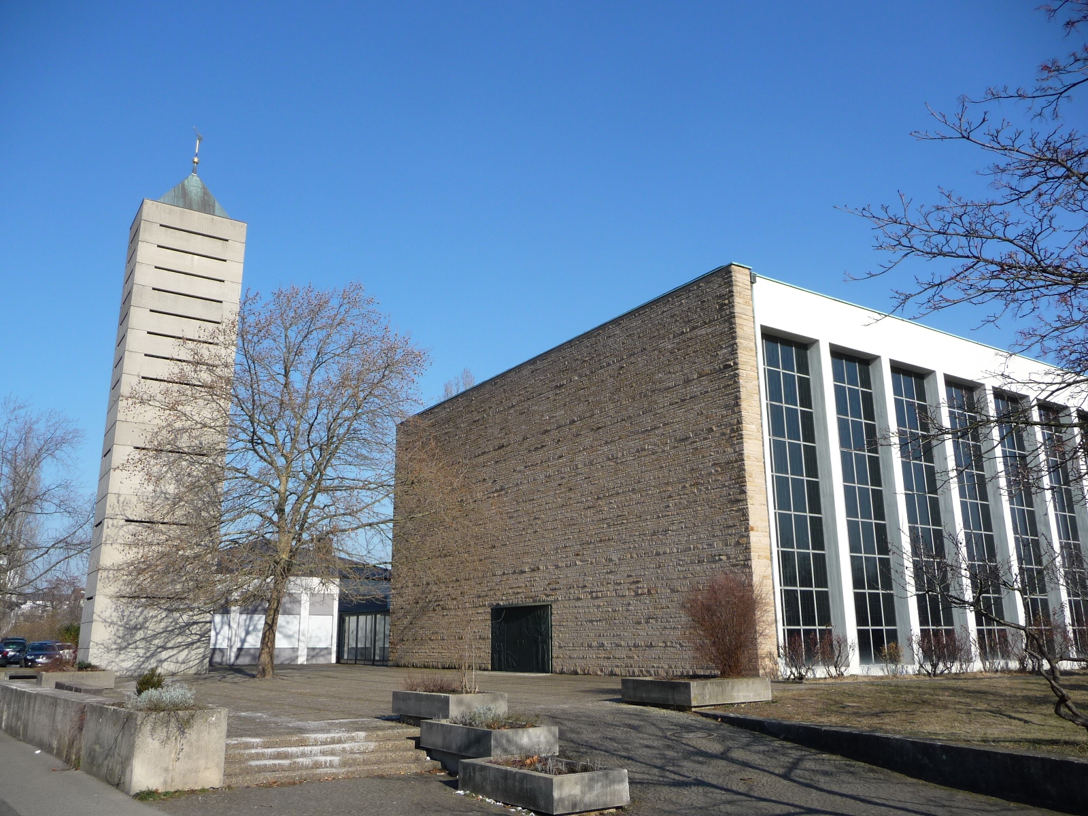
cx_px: 544
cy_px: 408
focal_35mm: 28
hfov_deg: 63.4
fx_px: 880
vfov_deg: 49.7
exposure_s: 1/1000
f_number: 3.3
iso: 100
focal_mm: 4.7
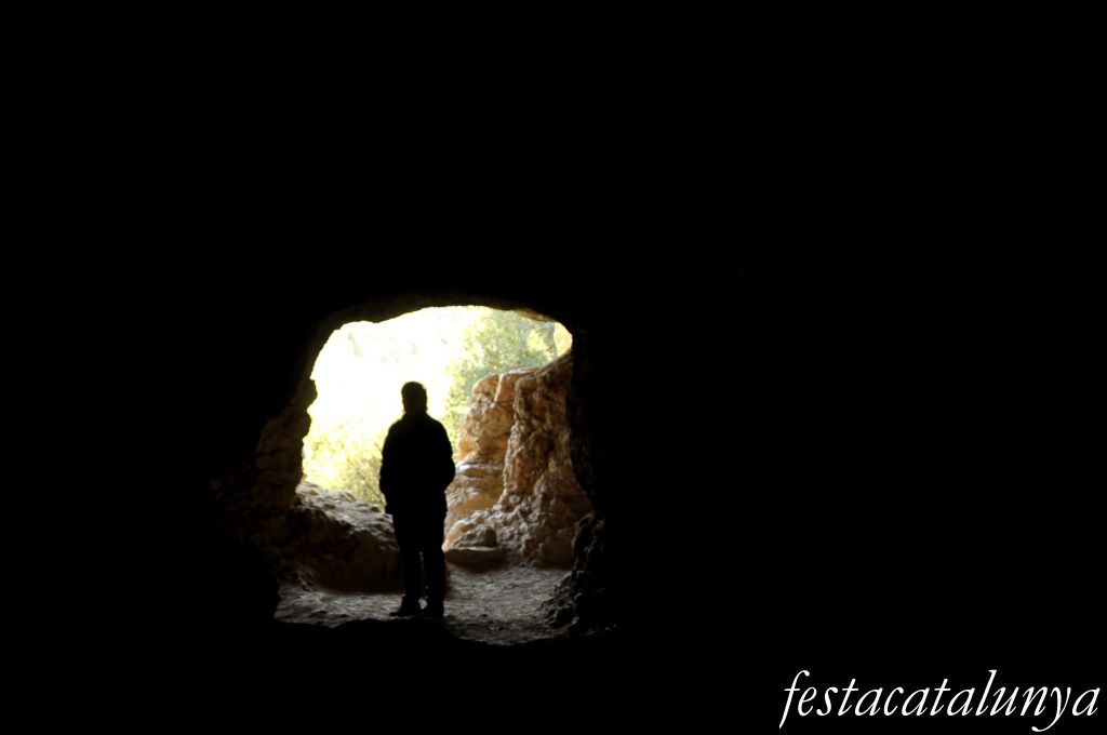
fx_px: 829
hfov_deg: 67.4
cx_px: 554
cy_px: 368
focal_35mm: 27
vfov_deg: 47.8
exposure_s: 1/60
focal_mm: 18
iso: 320
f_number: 4
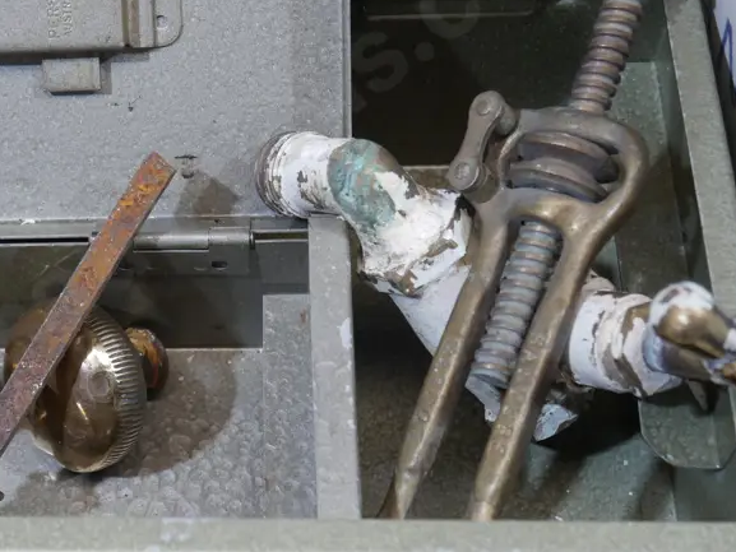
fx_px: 1510
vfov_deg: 20.7
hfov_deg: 26.8
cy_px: 252
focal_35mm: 71
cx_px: 122
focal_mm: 20
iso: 500
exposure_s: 1/60
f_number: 4.5
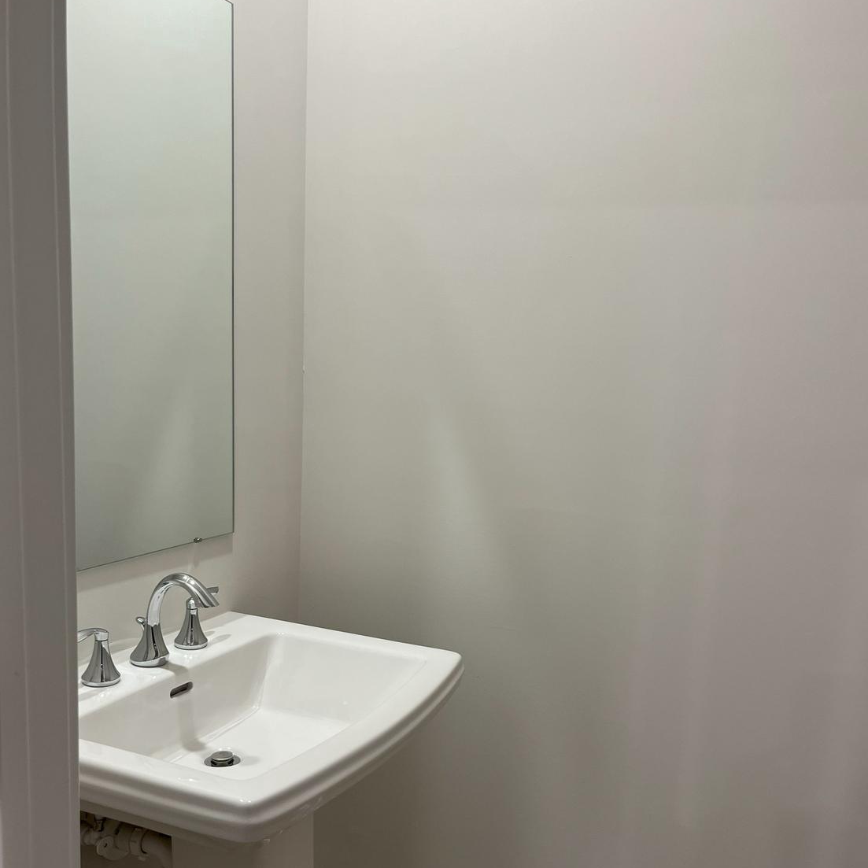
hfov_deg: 51.1
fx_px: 908
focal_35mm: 32
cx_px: 452
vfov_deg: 50.9
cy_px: 506
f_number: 1.6
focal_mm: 5.1
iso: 80
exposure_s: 1/60
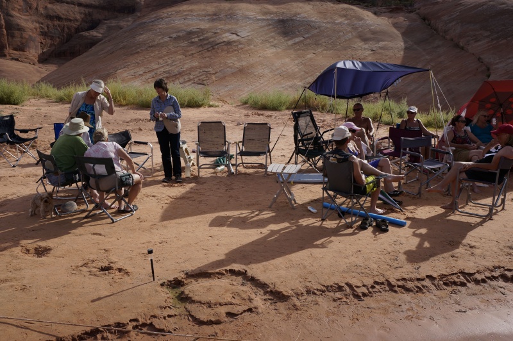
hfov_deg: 53.2
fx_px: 513
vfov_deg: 36.8
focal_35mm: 36
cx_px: 256
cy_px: 170
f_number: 7.1
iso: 100
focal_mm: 24
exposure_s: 1/250
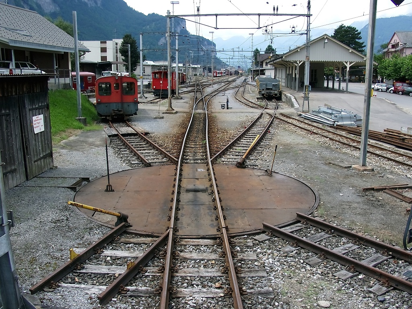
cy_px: 154
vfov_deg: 41.8
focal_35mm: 34
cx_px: 206
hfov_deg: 54.0
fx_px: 405
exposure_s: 1/463
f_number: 4
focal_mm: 7.13
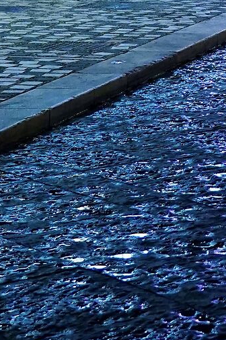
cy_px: -203
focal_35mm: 157
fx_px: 1478
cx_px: 525
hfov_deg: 8.1
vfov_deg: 12.3
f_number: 4
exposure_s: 1/50
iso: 4000
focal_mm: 33
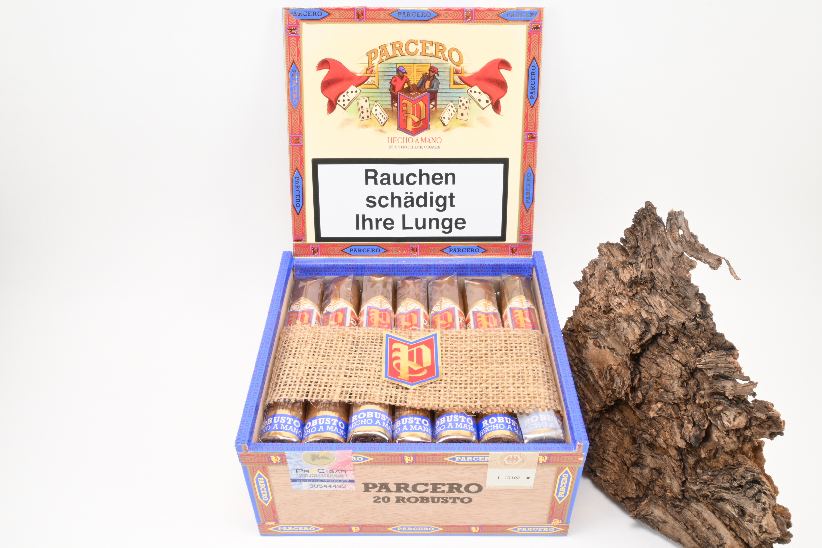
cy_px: 274
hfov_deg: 61.9
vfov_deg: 43.6
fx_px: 685
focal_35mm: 30
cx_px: 411
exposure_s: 1/15
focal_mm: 20
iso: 640
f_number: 22
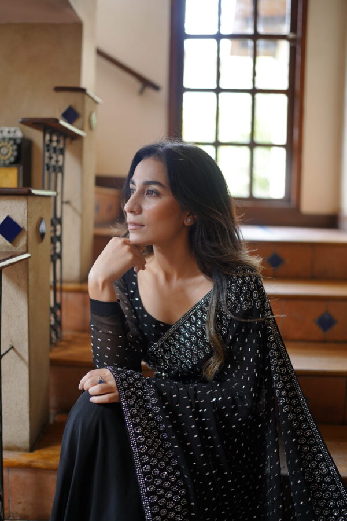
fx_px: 506
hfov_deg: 37.9
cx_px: 174
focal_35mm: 35
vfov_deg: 54.4
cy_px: 260
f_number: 1.4
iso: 640
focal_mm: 35
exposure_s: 1/250
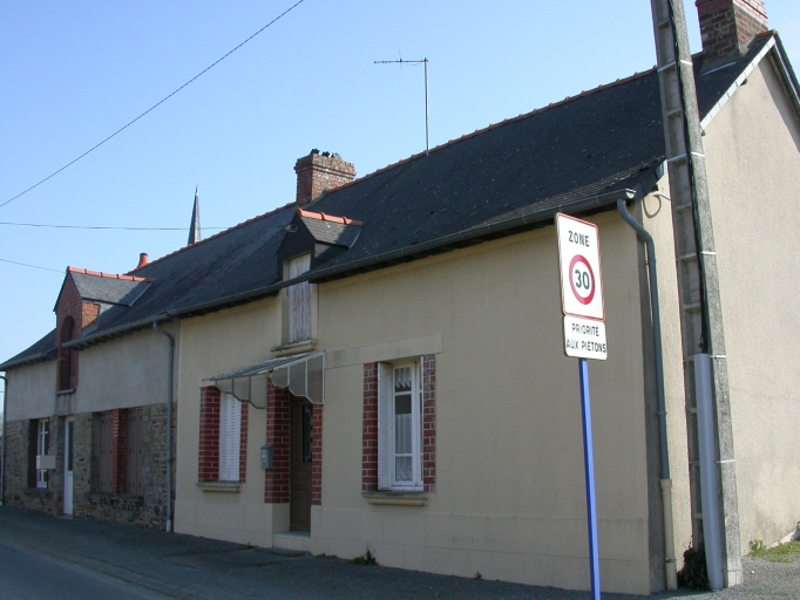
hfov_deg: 49.0
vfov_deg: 37.7
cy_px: 300
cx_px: 400
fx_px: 879
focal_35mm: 38
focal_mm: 7.85
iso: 100
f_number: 6.7
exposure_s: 1/246
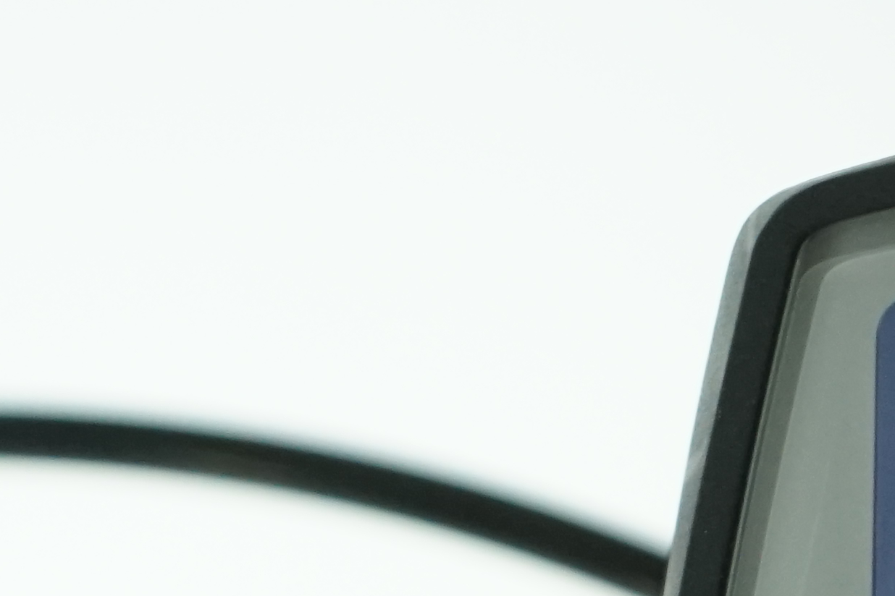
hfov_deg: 10.2
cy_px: 1316
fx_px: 4947
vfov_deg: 6.6
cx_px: -226
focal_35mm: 199
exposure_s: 1/200
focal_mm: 41
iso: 1600
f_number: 4.5
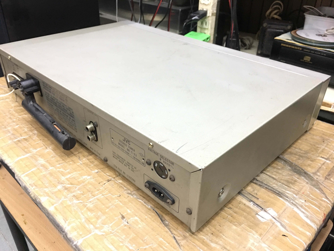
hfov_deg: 61.7
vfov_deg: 48.2
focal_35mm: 29
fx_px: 280
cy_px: 126
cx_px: 167
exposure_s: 1/17
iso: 125
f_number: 2.2
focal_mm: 4.15
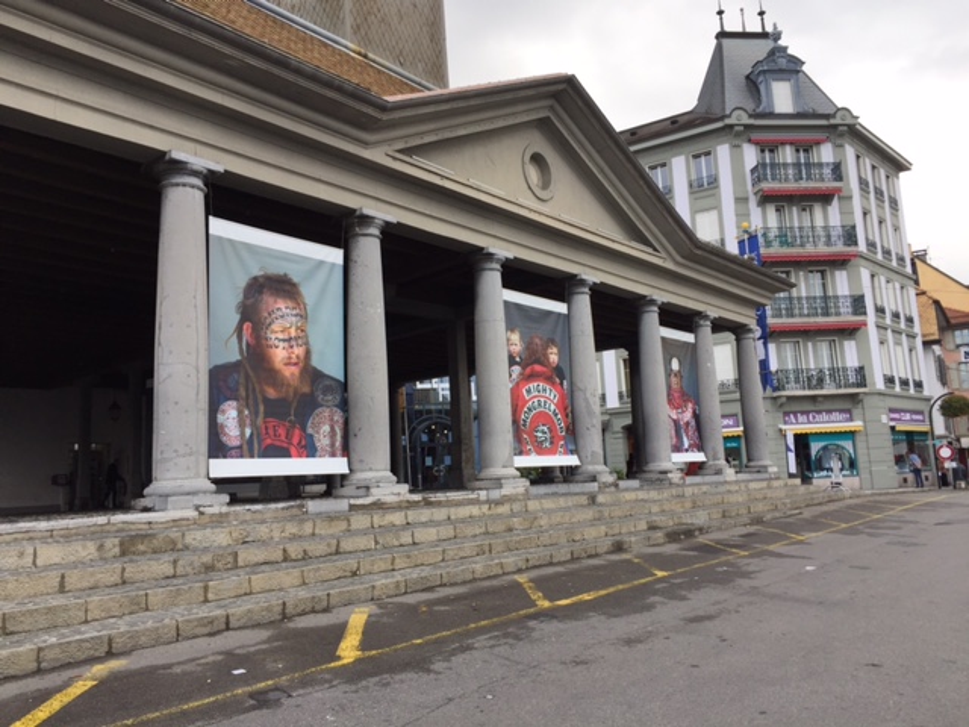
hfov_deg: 61.7
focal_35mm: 29
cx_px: 484
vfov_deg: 48.2
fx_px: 812
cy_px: 364
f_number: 2.2
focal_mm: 4.15
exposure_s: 1/344
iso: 32
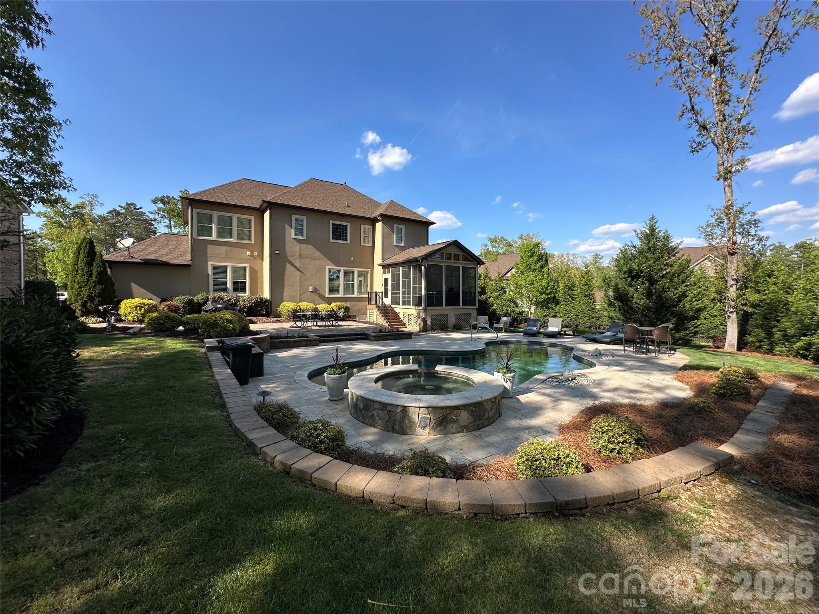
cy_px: 307
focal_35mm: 14
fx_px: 331
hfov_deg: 102.1
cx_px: 410
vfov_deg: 85.7
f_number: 2.2
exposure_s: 1/1103
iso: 40
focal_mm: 2.22
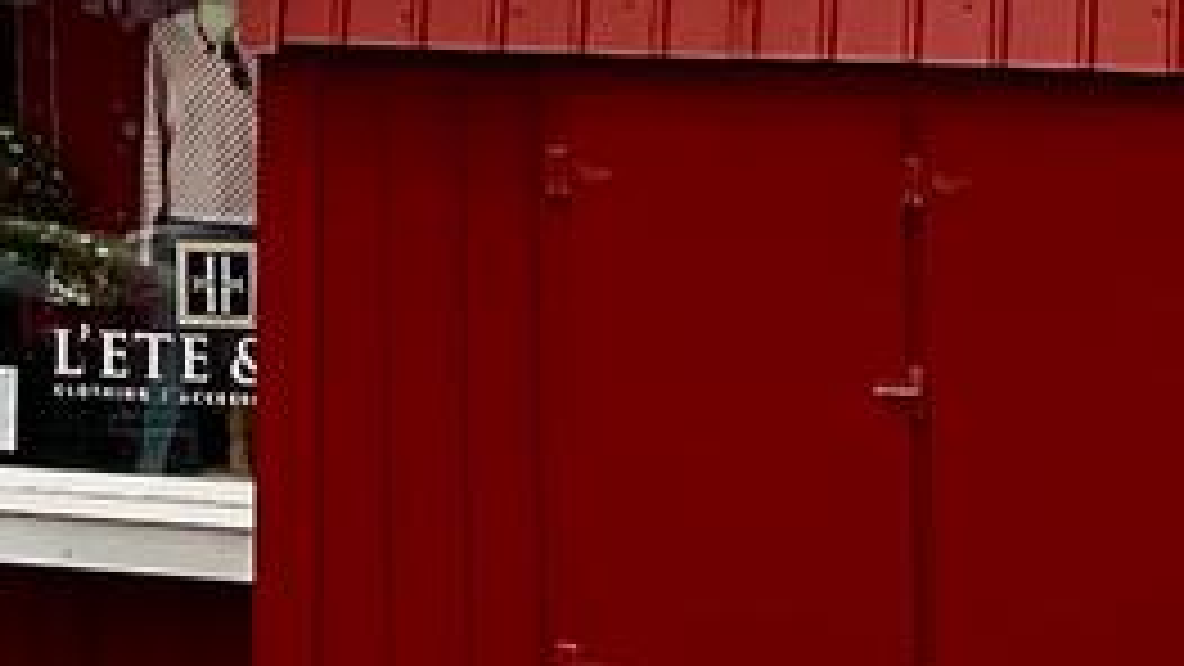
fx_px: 5432
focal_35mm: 173
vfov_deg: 6.8
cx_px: -684
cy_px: -572
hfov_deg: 11.8
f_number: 1.8
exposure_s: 1/3322
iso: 16
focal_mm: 3
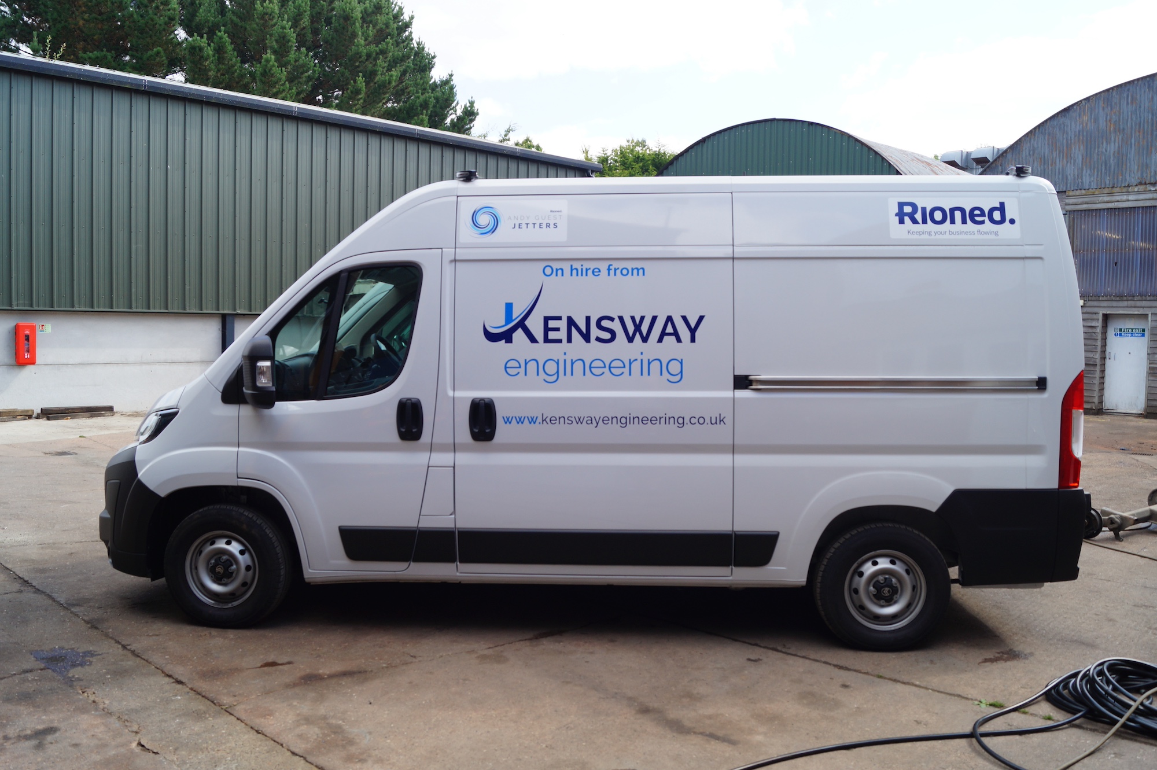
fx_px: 867
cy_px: 385
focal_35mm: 27
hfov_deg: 67.4
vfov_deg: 47.9
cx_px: 578
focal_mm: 18
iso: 100
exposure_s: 1/100
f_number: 8
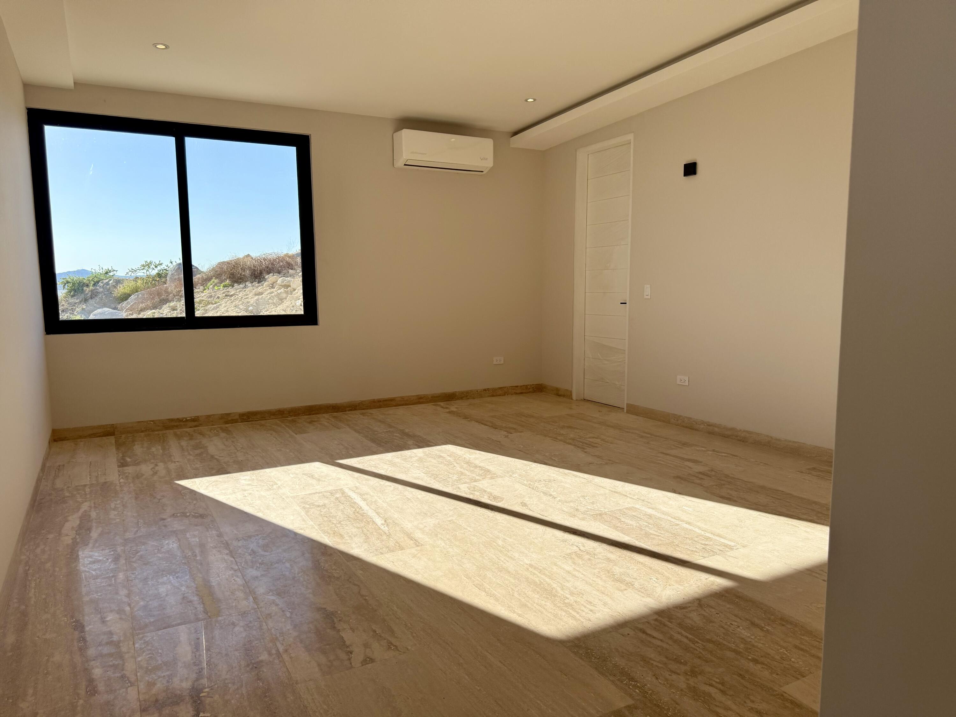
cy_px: 358
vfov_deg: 56.8
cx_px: 478
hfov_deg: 71.6
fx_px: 663
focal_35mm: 24
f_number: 1.78
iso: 100
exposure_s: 1/4167
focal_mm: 6.76
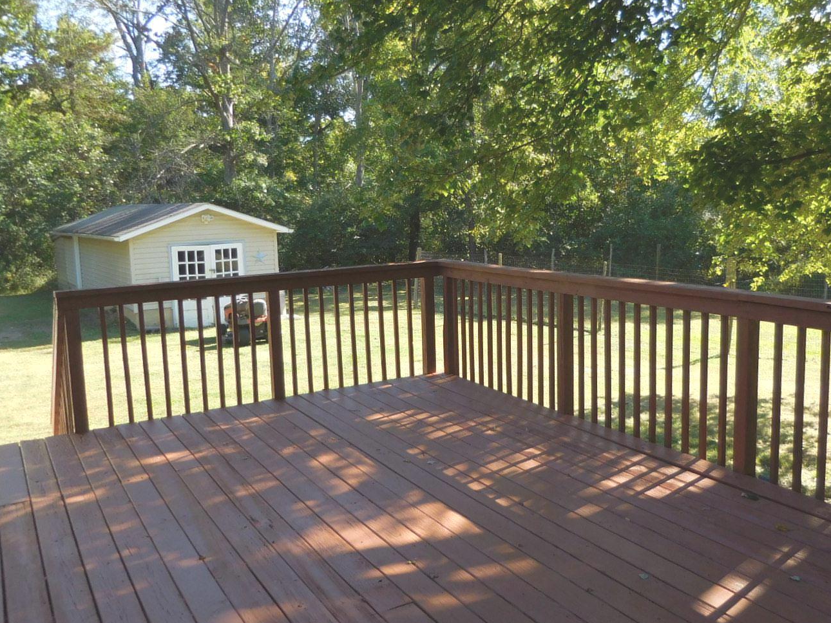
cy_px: 298
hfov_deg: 58.1
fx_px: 744
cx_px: 473
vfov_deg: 45.4
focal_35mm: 31
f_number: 3.3
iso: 125
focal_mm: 4.5
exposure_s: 1/250
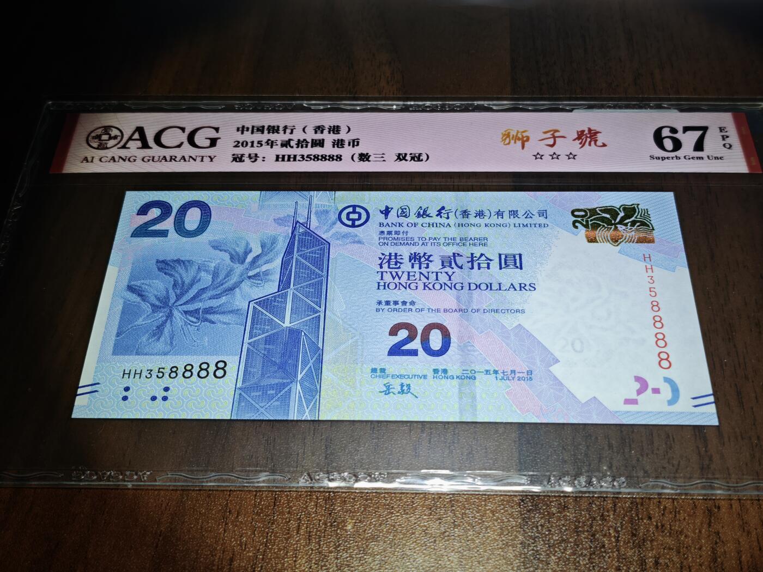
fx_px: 1102
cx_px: 382
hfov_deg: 38.2
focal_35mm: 50
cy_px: 286
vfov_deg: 29.1
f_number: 1.63
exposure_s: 1/96.7
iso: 80
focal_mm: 5.85
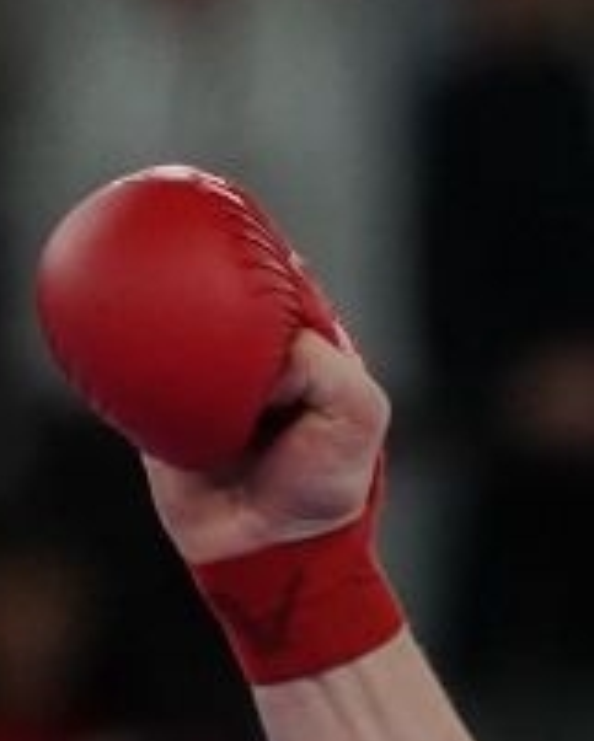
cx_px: 1675
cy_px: 1596
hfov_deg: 0.9
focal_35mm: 1677
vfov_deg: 1.2
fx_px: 36824
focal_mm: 200
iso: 1600
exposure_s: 1/1000
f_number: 2.8
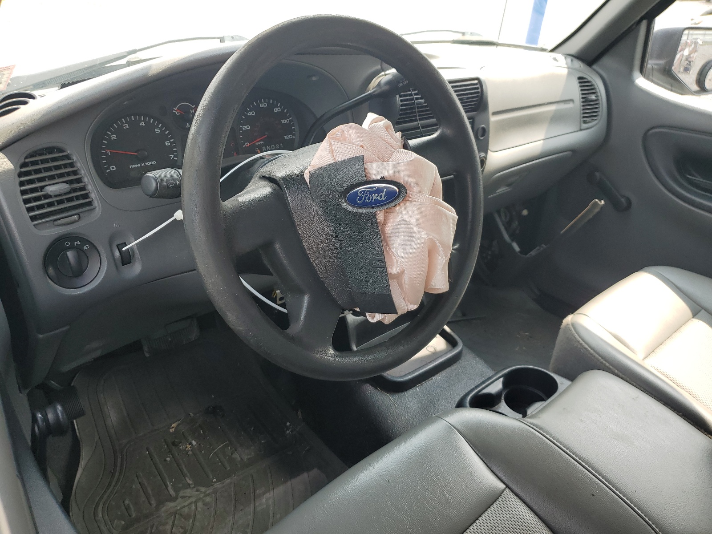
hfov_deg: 67.3
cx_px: 356
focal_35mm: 26
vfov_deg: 53.1
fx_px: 535
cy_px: 267
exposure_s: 1/312
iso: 50
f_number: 1.5
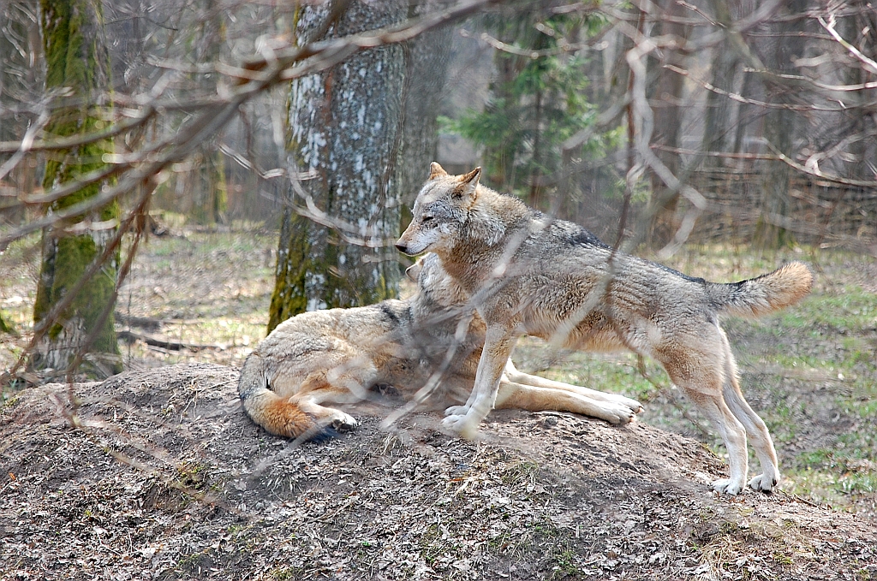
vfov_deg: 6.8
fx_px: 4925
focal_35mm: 202
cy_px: 290
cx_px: 438
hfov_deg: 10.2
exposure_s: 1/125
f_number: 8
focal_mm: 135
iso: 360
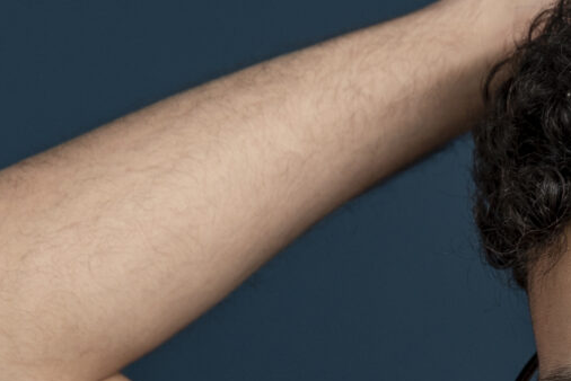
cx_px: 694
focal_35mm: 268
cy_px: 646
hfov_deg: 7.6
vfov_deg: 5.1
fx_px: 4253
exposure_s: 1/250
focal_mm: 53
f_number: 2.8
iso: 200
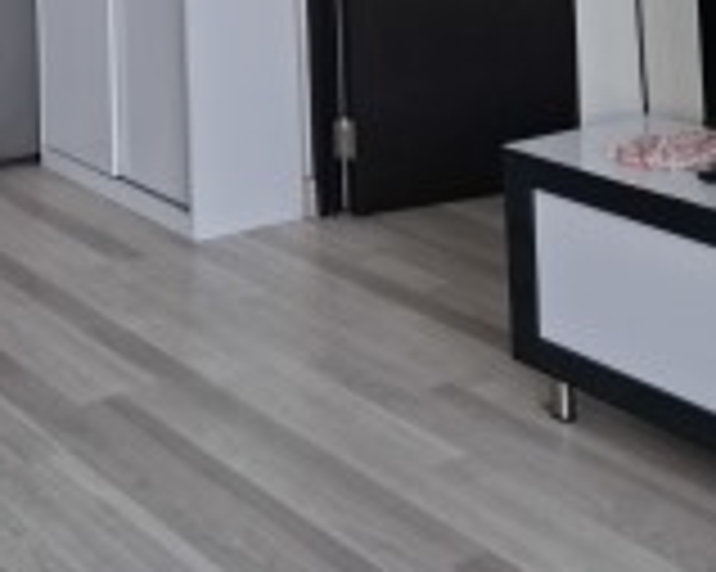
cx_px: 7
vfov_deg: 20.0
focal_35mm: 65
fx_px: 1377
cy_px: -306
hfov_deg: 27.5
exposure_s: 1/100
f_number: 1.8
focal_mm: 5.54
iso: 50
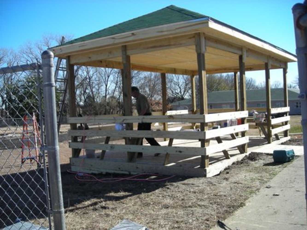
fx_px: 337
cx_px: 154
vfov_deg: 37.7
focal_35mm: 38
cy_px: 115
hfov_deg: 49.0
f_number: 6.4
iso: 50
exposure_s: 1/116
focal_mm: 6.3
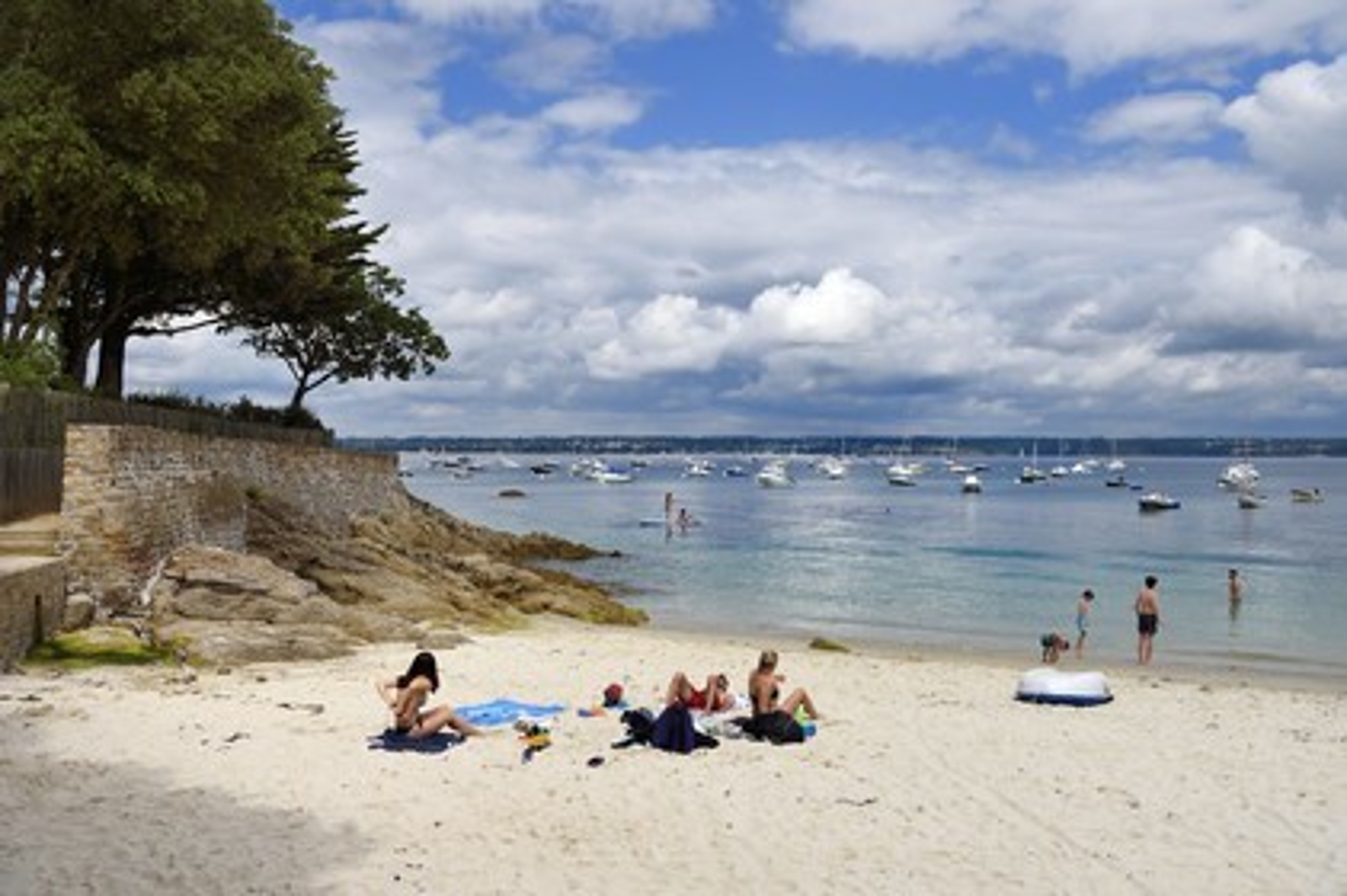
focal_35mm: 36
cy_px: 448
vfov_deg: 36.8
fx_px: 1346
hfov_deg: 53.2
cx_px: 674
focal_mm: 36
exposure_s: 1/1600
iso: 200
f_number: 7.1
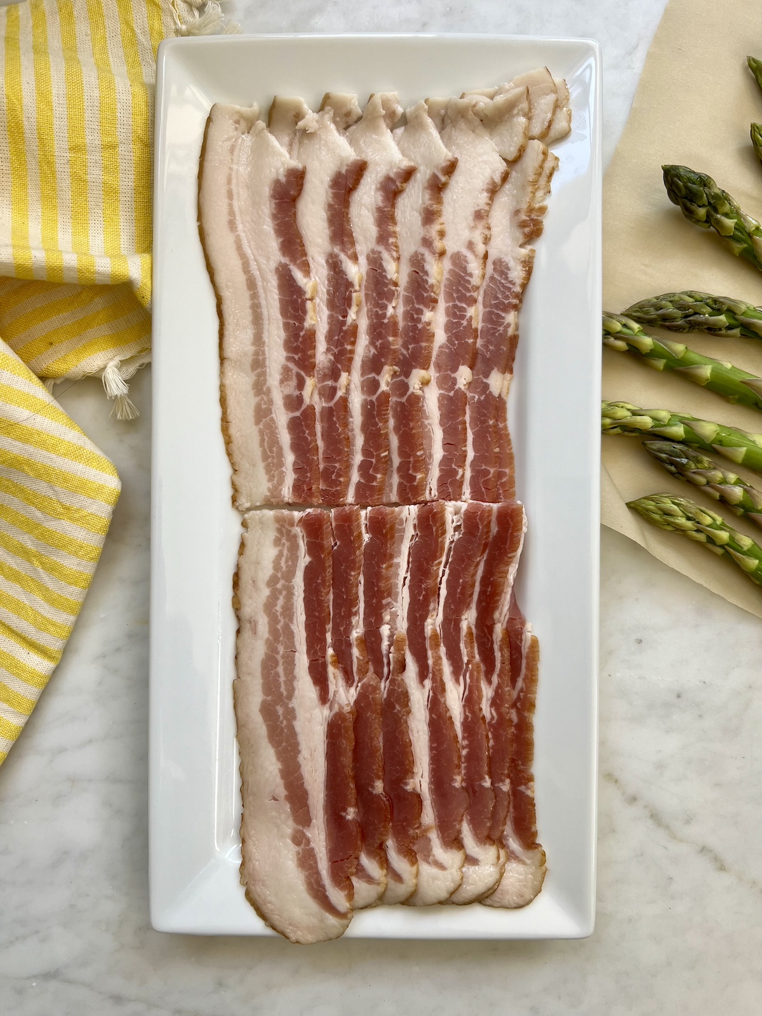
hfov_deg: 53.1
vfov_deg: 67.3
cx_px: 381
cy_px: 508
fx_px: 763
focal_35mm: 26
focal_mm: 5.7
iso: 50
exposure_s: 1/121
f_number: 1.5
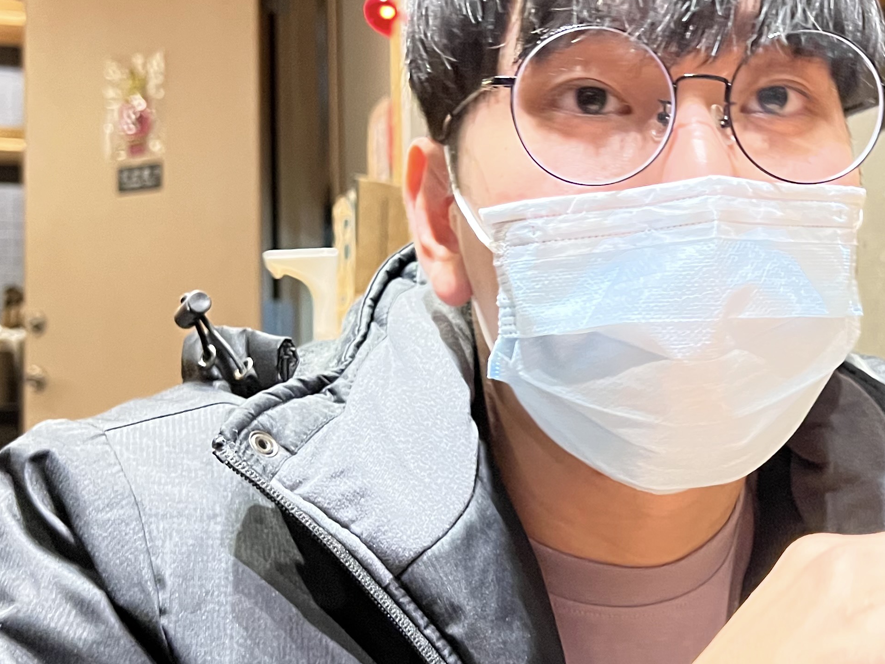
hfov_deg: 34.1
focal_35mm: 55
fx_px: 1406
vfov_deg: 26.5
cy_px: 394
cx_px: 682
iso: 640
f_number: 1.5
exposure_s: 1/40
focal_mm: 5.7
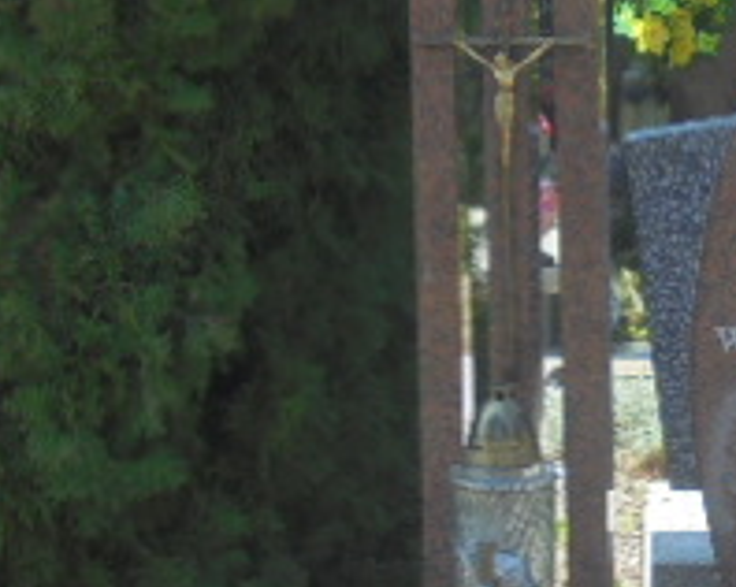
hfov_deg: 13.9
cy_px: 739
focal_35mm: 136
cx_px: 792
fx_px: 2960
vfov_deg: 11.1
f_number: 4.5
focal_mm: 7.8
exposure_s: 1/200
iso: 100
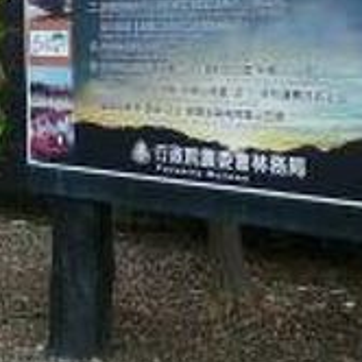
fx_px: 1148
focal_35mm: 97
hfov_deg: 15.9
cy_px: 104
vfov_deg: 17.8
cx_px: -236
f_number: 2.8
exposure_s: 1/200
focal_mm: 4.6
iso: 100
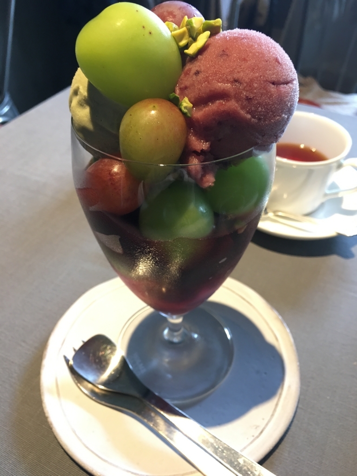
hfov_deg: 48.2
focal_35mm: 29
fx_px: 399
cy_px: 238
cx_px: 178
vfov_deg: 61.7
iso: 100
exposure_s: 1/30
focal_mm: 4.15
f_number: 2.2
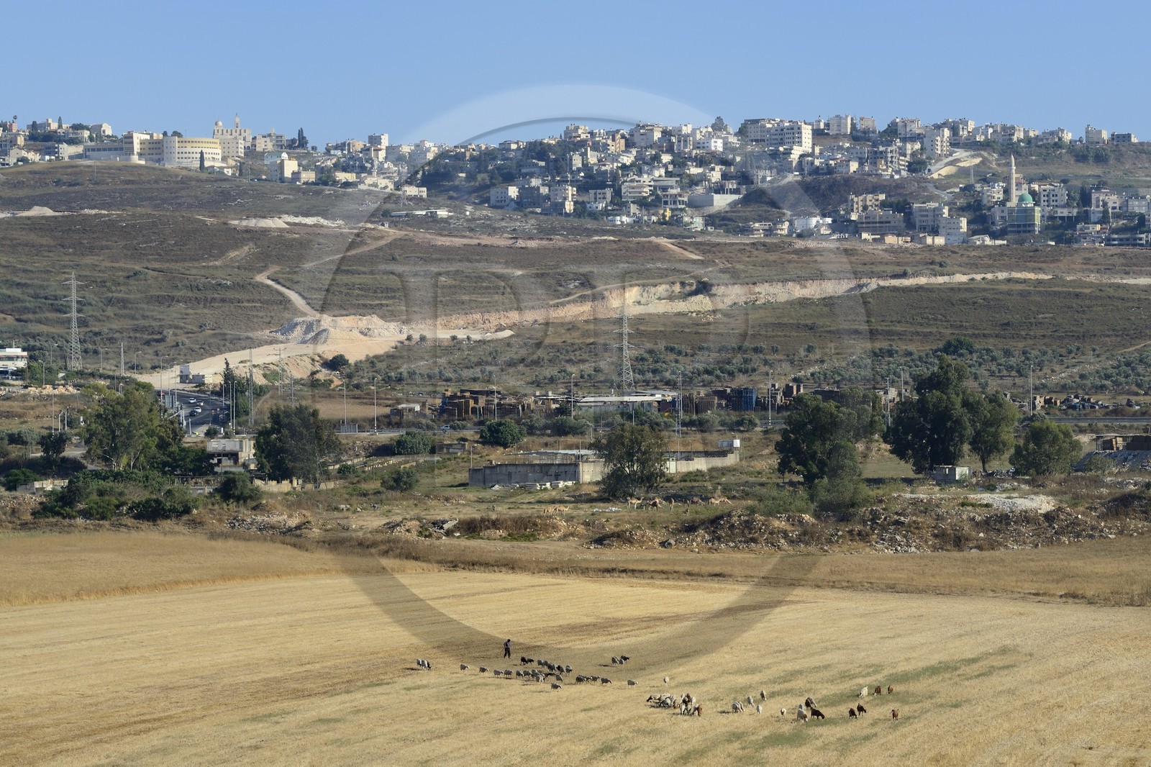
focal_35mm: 112
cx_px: 576
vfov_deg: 12.2
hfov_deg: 18.3
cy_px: 384
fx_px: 3580
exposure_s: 1/320
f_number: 10
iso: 200
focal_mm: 112
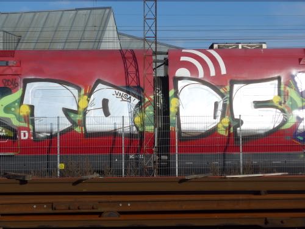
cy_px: 114
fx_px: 855
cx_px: 152
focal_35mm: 97
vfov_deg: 15.2
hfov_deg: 20.2
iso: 80
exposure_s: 1/1300
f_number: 4.7
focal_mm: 19.2
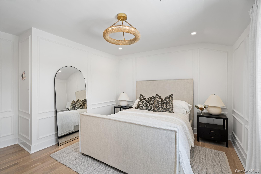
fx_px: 116
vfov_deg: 73.7
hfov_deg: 96.7
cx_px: 130
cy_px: 87
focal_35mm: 16
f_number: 4.5
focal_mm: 16
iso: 125
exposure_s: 1/10
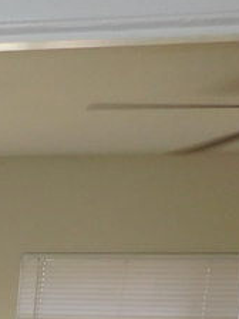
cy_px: 658
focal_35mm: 111
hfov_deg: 11.7
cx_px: -269
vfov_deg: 14.4
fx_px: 1022
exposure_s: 1/125
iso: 125
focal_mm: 4
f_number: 3
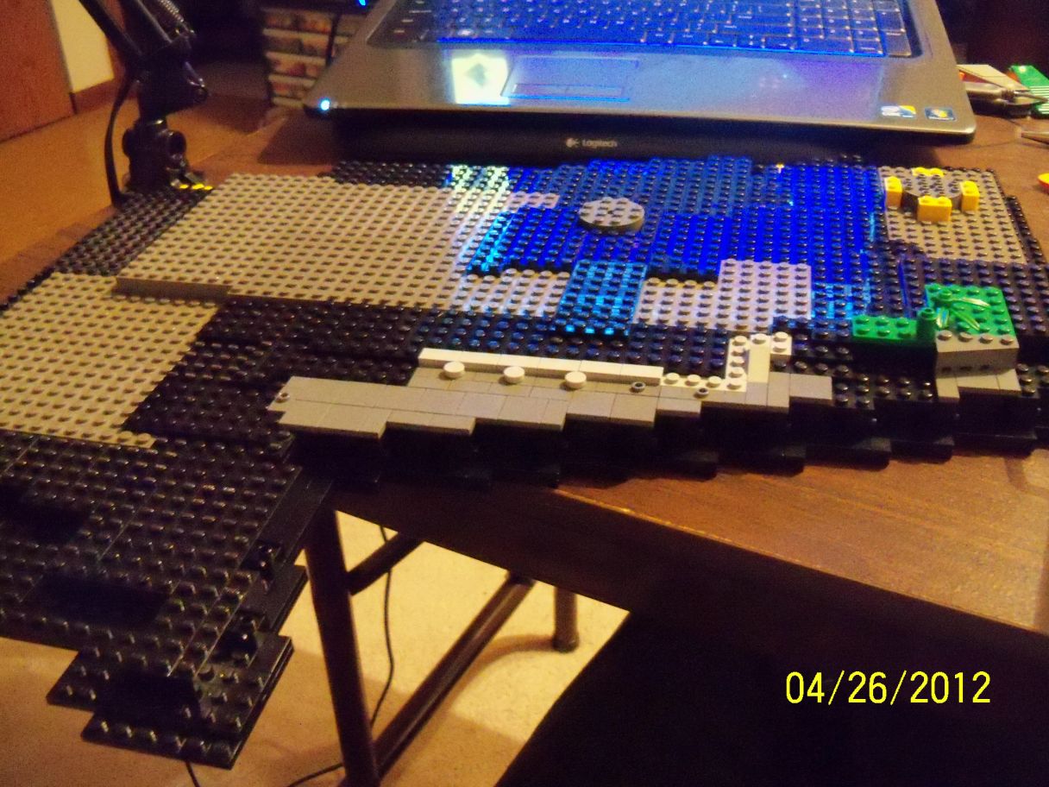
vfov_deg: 40.7
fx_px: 1061
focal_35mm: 35
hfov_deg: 52.6
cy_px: 394
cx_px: 524
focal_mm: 6.2
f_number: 3.5
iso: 1600
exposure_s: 1/8
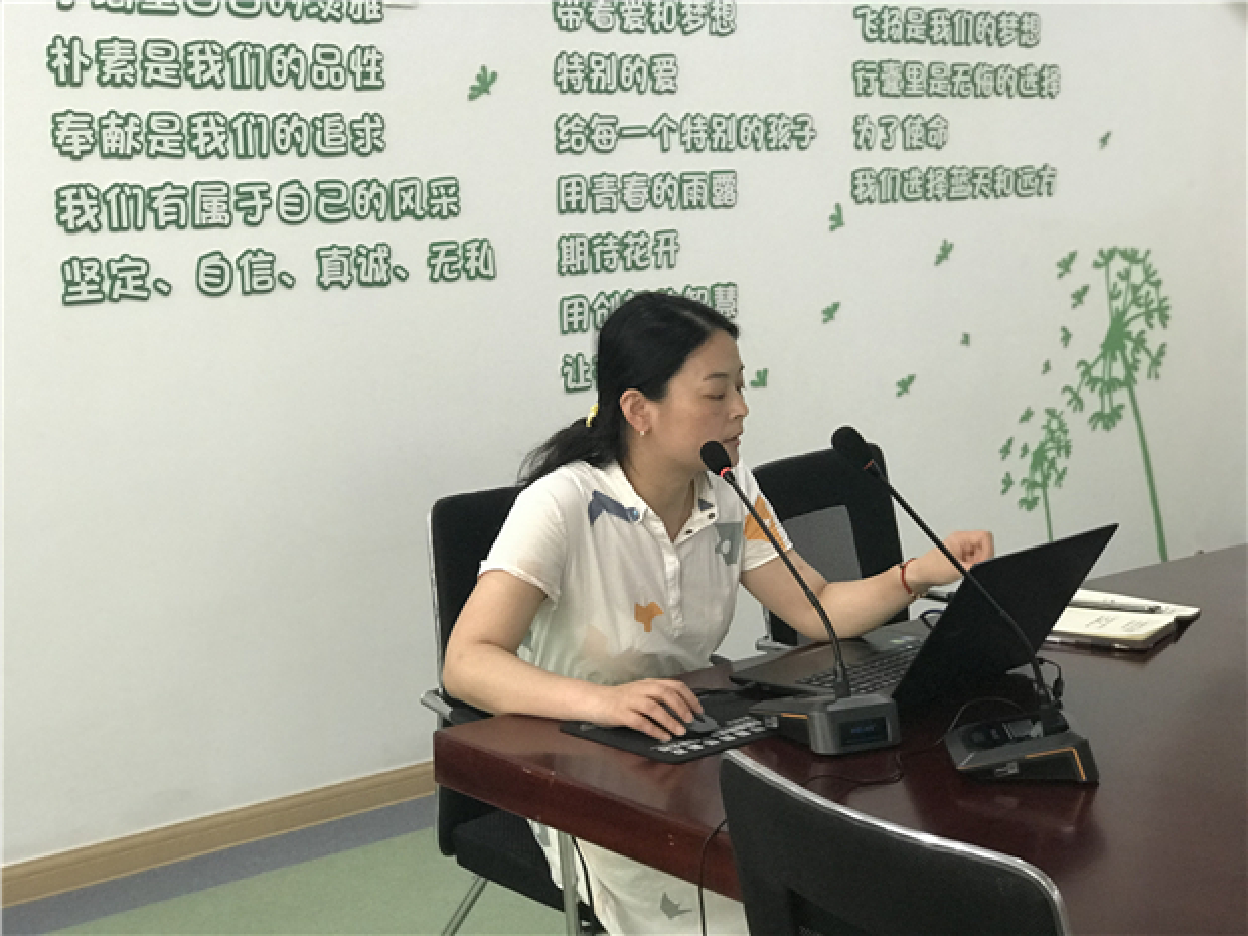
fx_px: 2055
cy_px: 468
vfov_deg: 25.7
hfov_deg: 33.8
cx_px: 624
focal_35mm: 57
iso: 160
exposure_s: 1/50
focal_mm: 6.6
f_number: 2.8
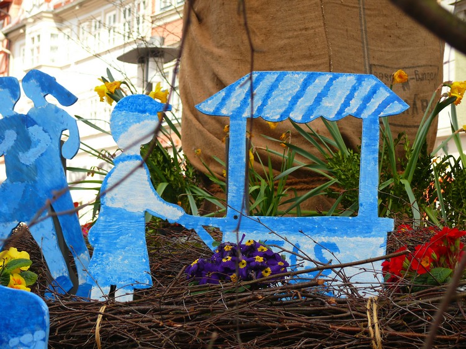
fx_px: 1130
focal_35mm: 84
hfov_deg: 23.3
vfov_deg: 17.6
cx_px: 233
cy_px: 174
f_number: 3.6
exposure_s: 1/125
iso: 100
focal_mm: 17.7
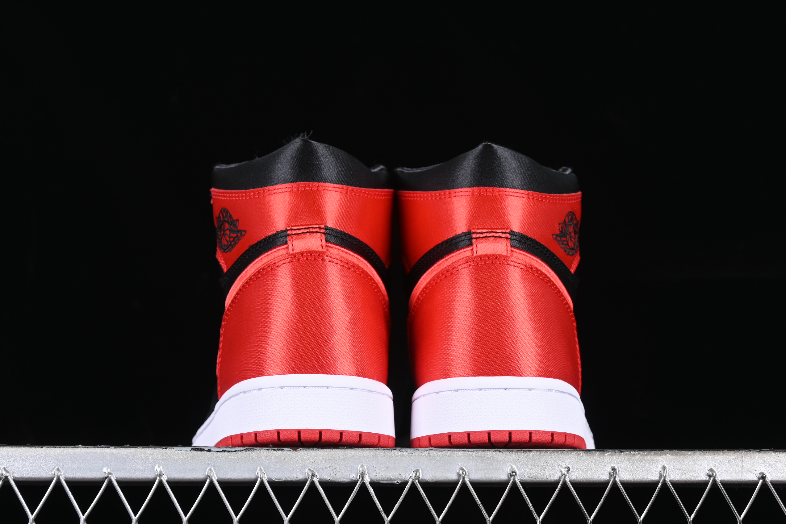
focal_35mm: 82
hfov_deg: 24.8
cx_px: 391
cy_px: 276
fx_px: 1790
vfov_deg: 16.7
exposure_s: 1/60
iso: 160
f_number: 7.1
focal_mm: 50
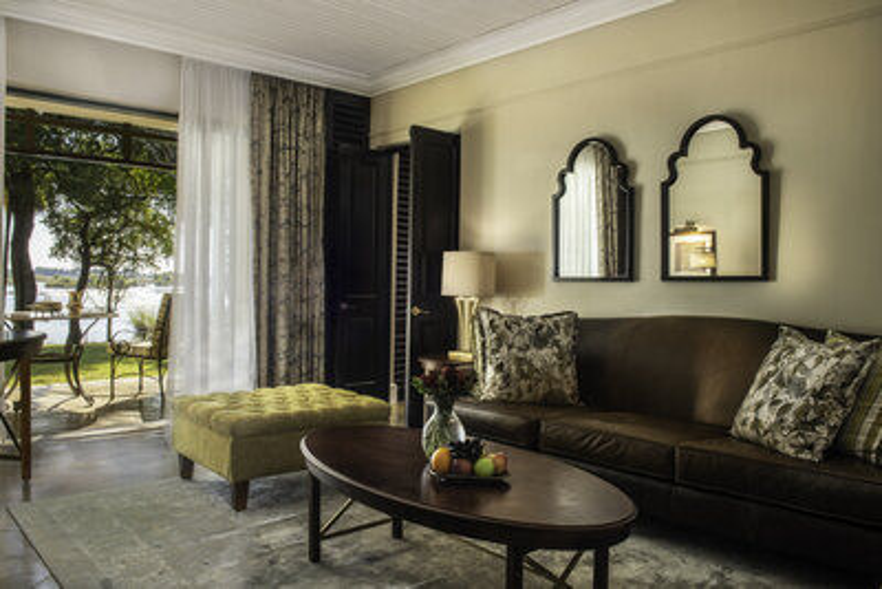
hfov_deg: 67.4
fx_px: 662
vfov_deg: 48.0
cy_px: 294
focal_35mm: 27
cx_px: 441
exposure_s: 1.3
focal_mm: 27
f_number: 22
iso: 100
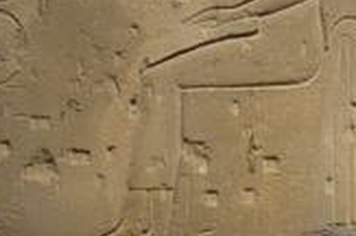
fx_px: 1395
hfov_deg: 14.5
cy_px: -5
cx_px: 242
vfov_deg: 9.6
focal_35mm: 141
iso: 1250
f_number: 4.5
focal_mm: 35
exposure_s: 1/40
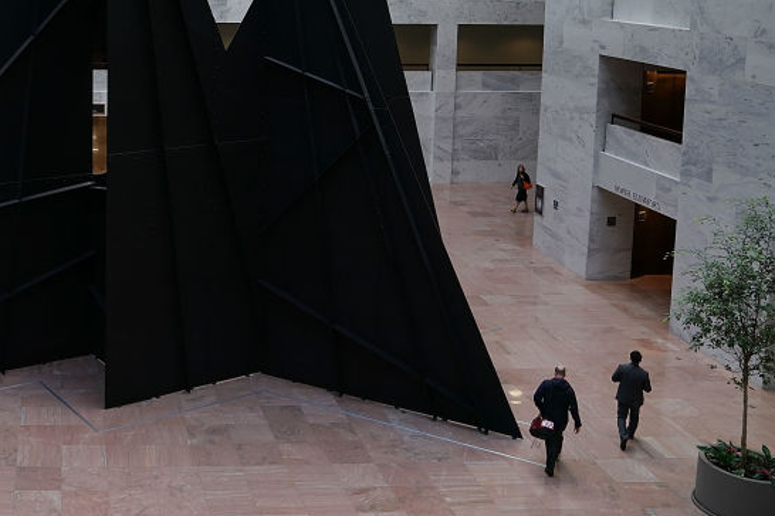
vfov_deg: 28.7
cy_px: 52
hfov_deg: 40.1
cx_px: 65
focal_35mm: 45
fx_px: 969
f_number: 2.8
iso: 250
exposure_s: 1/125
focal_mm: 24
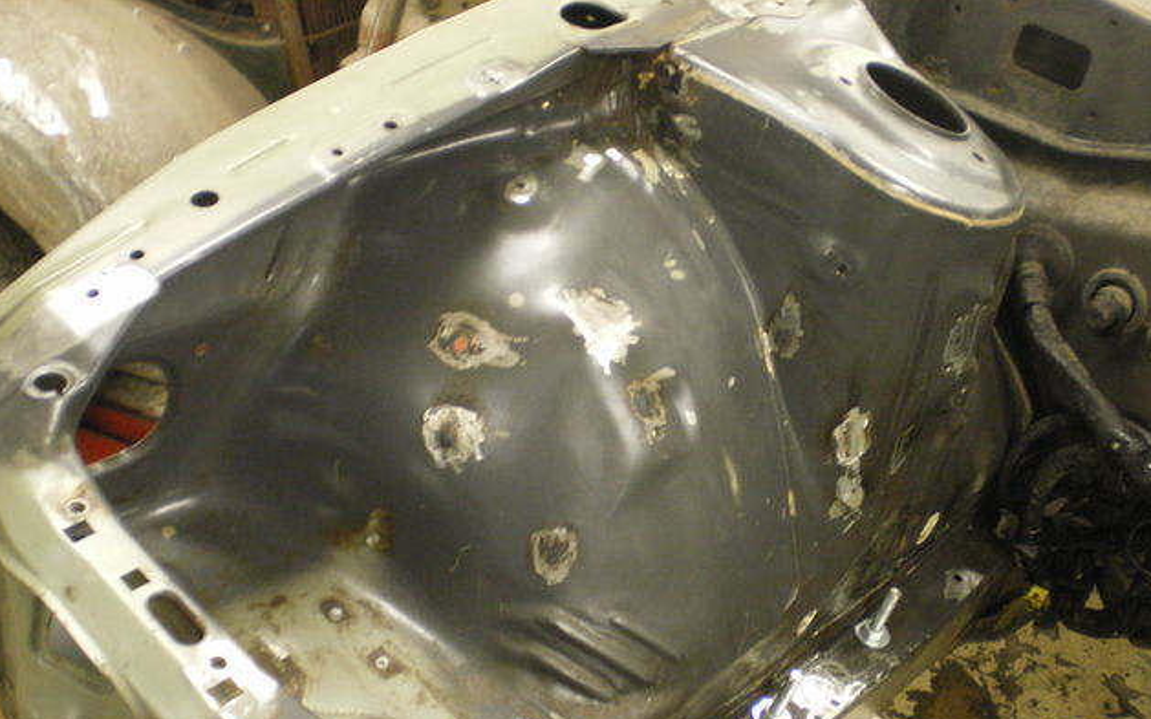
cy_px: 393
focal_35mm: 41
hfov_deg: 48.2
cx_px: 571
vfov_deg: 31.2
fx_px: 1286
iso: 400
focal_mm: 6.3
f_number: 3.1
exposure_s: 1/15
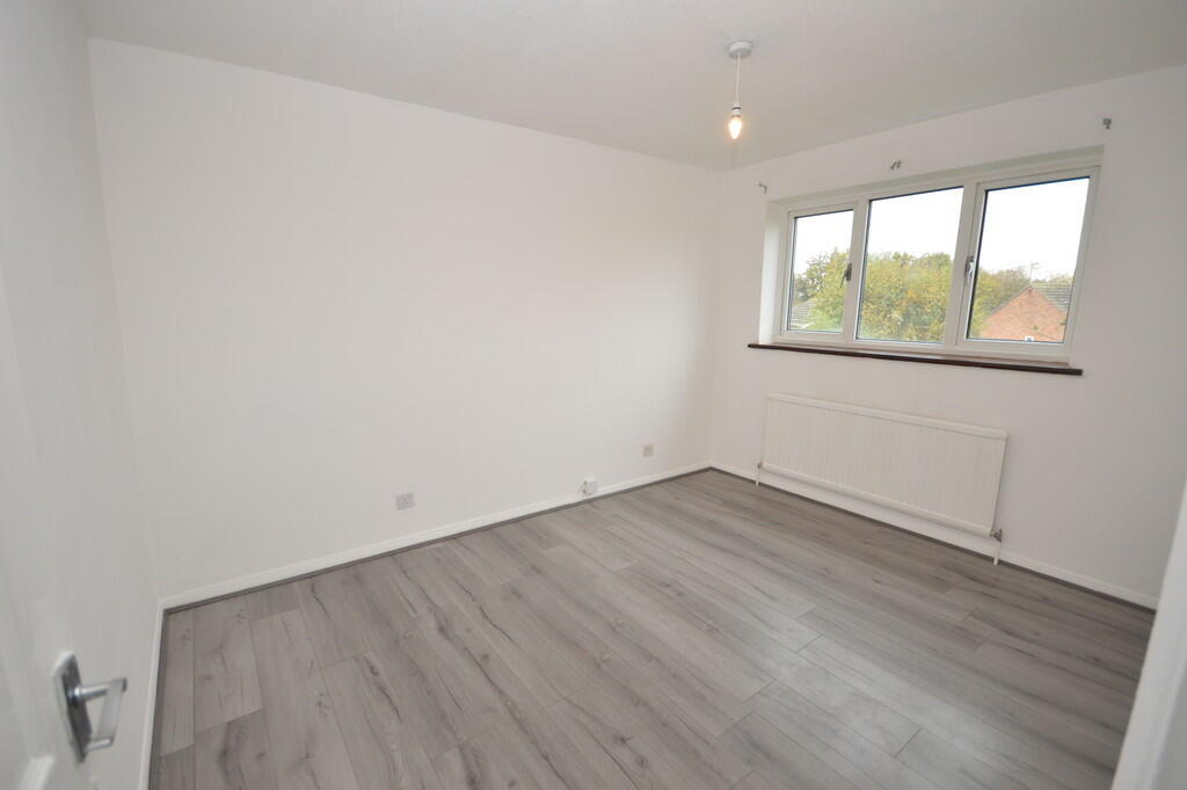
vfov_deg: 77.2
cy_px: 395
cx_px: 594
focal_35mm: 15
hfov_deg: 100.4
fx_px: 494
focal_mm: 10
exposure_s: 1/60
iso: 400
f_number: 4
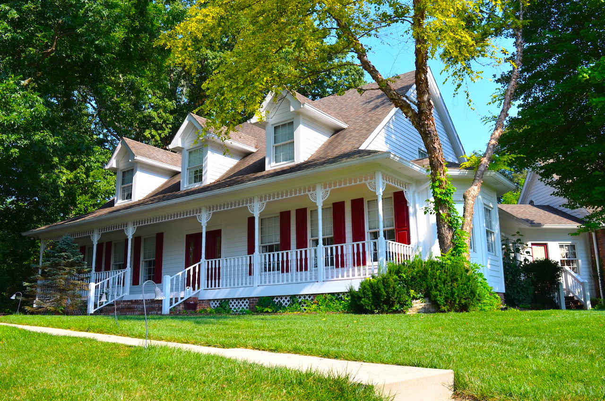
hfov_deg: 57.3
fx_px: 553
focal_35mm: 33
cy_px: 200
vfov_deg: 39.8
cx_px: 302
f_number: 8
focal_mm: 22
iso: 100
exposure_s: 1/200
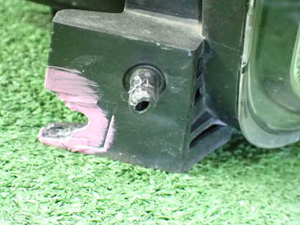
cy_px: 98
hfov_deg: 42.9
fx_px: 381
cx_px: 138
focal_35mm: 44
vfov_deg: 32.9
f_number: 2.3
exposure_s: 1/30
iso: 1250
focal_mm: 5.4
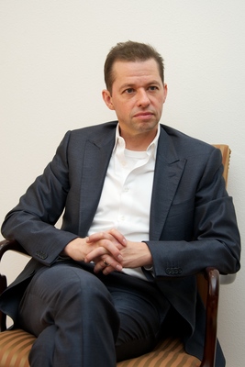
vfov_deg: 28.8
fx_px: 714
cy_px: 184
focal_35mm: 70
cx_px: 122
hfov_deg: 19.5
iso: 500
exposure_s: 1/60
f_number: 6.3
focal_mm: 70
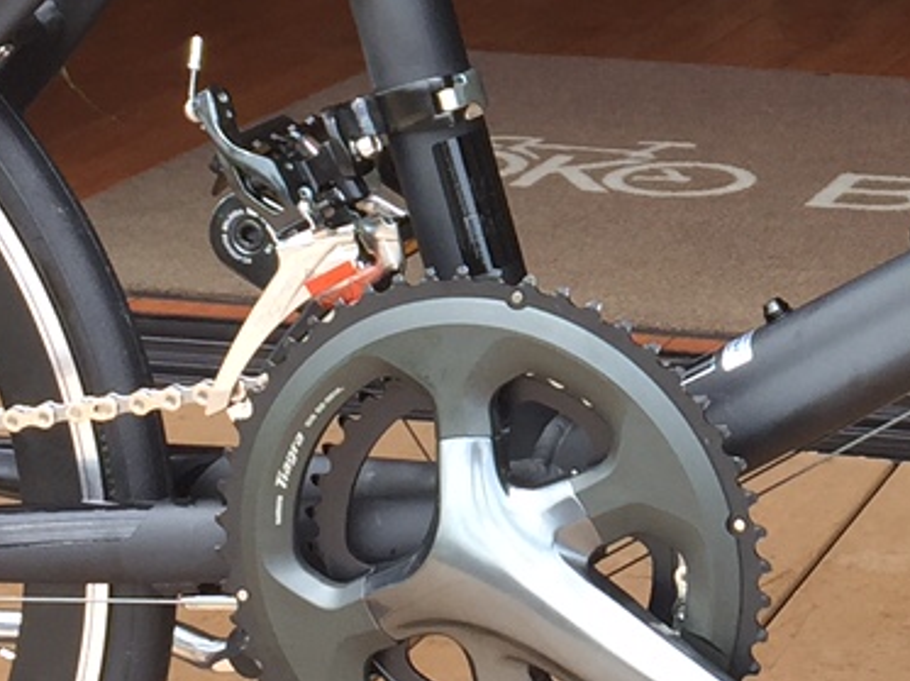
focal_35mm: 127
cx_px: 1100
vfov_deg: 11.5
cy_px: -71
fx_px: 3335
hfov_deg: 15.0
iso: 32
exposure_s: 1/211
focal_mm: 4.15
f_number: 2.2
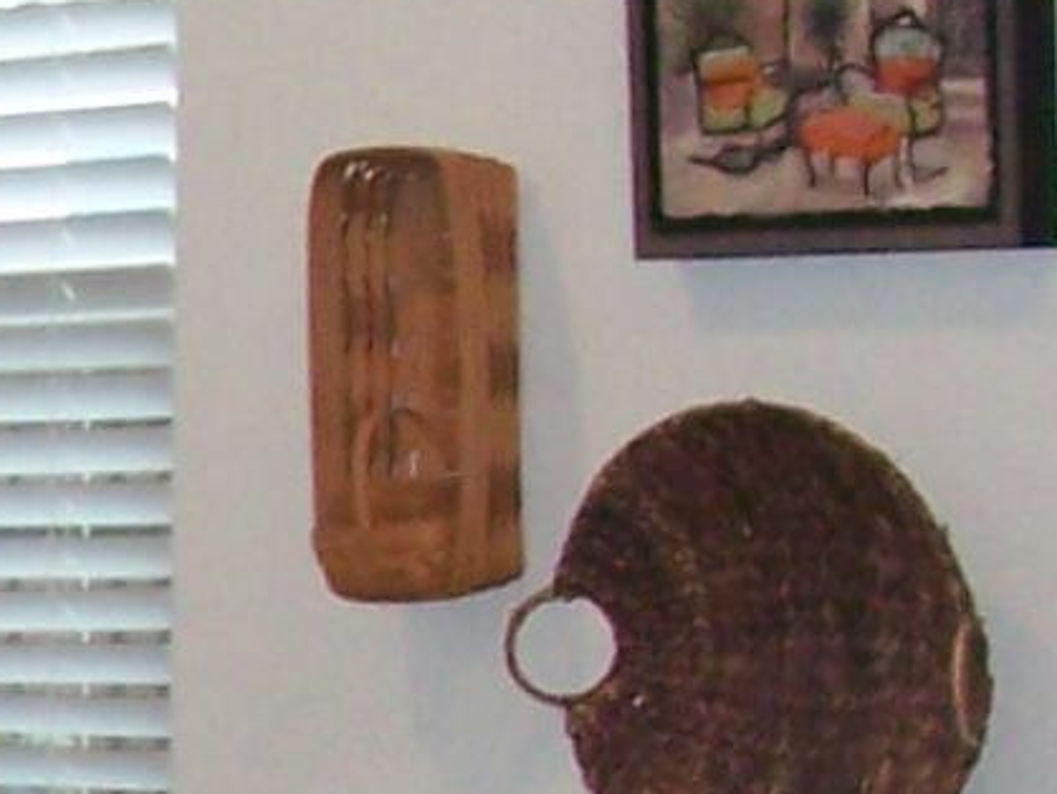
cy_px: 1237
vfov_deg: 6.0
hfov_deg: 7.7
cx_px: -1300
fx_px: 7455
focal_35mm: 244
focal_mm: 5.6
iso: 160
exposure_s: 1/60
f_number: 2.7
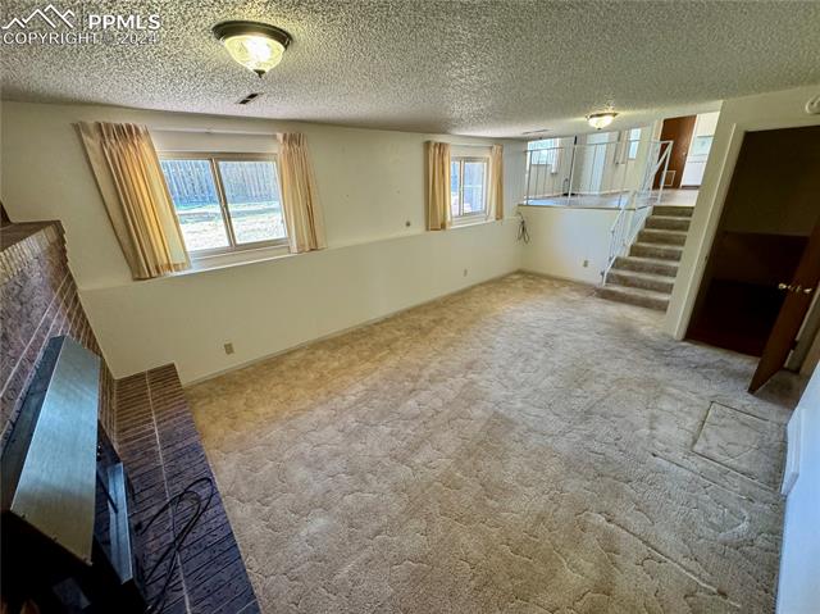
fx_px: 331
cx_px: 410
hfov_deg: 102.1
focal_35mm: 14
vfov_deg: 85.6
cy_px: 307
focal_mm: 2.22
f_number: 2.2
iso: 320
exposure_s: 1/120
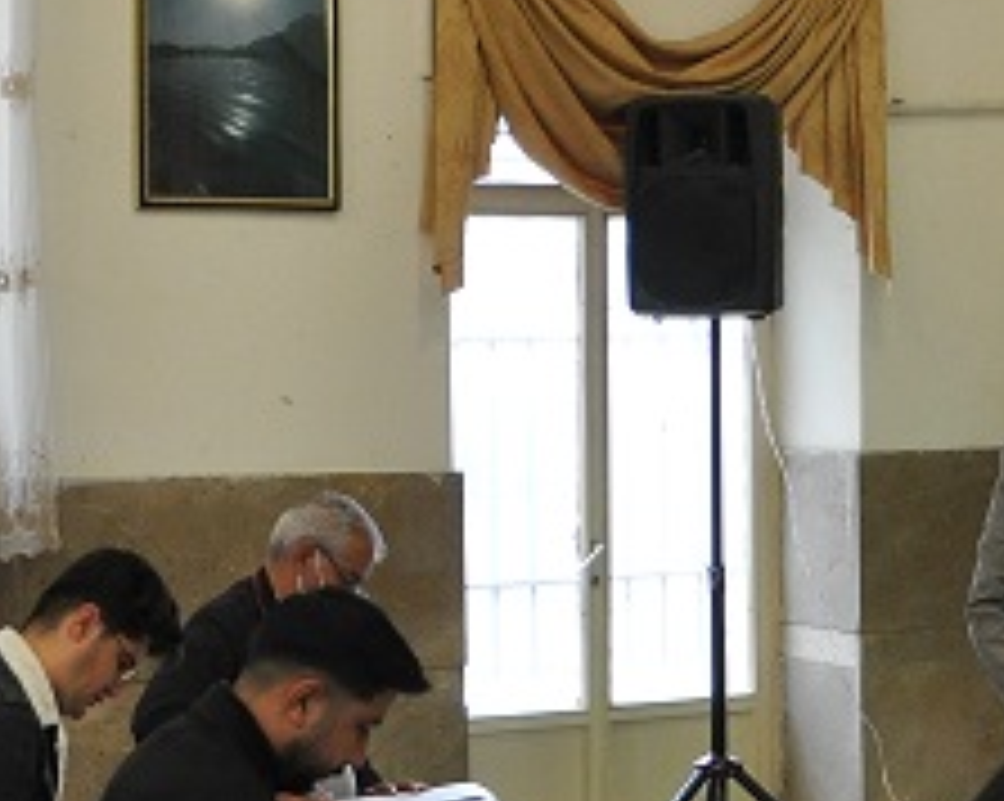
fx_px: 3168
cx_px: 698
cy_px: 338
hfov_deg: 17.9
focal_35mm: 107
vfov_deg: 14.4
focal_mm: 21
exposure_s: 1/100
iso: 800
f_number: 5
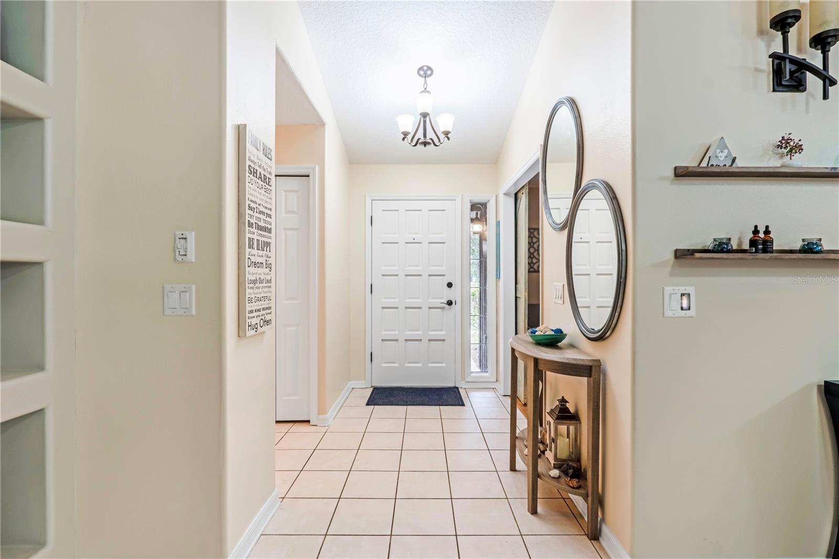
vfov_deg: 72.0
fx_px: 384
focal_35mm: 16
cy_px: 280
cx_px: 420
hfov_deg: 95.0
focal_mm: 11
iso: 250
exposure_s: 1/125
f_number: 9
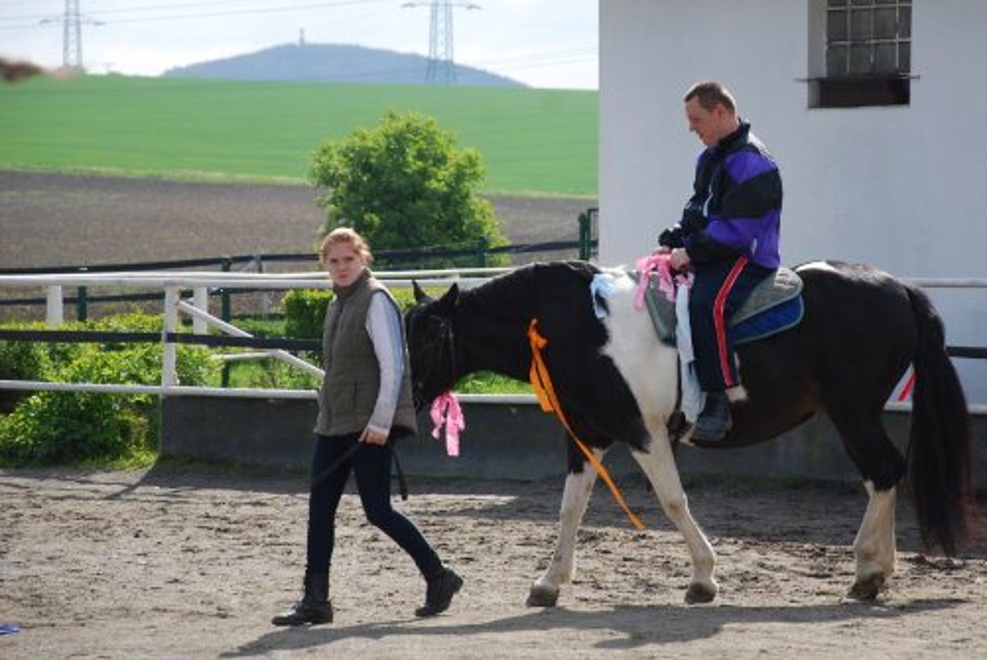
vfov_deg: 7.3
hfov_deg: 10.9
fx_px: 5175
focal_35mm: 189
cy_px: 318
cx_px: 589
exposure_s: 1/500
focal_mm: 105
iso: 200
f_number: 5.6
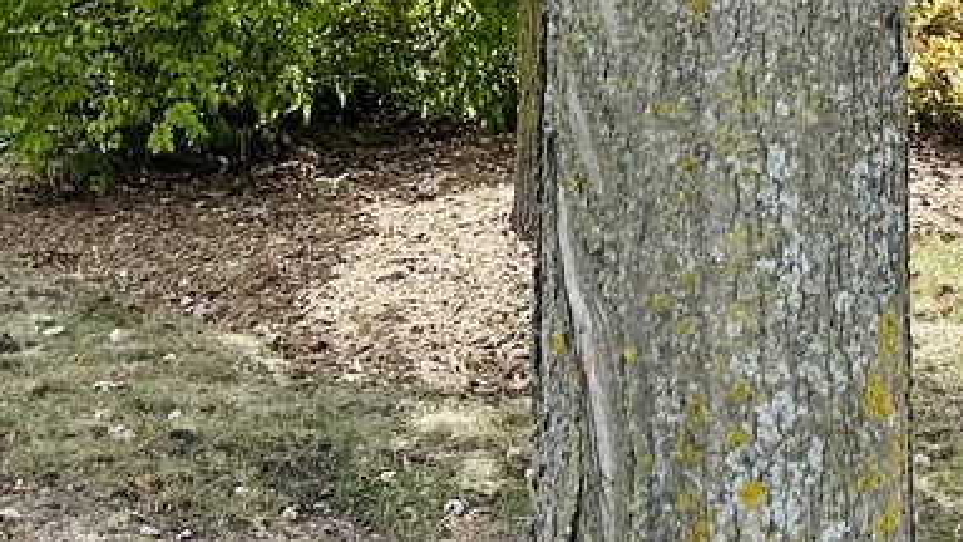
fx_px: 2502
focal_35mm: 98
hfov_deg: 20.9
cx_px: 998
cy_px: -720
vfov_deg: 10.7
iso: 80
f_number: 1.78
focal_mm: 6.86
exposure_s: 1/767
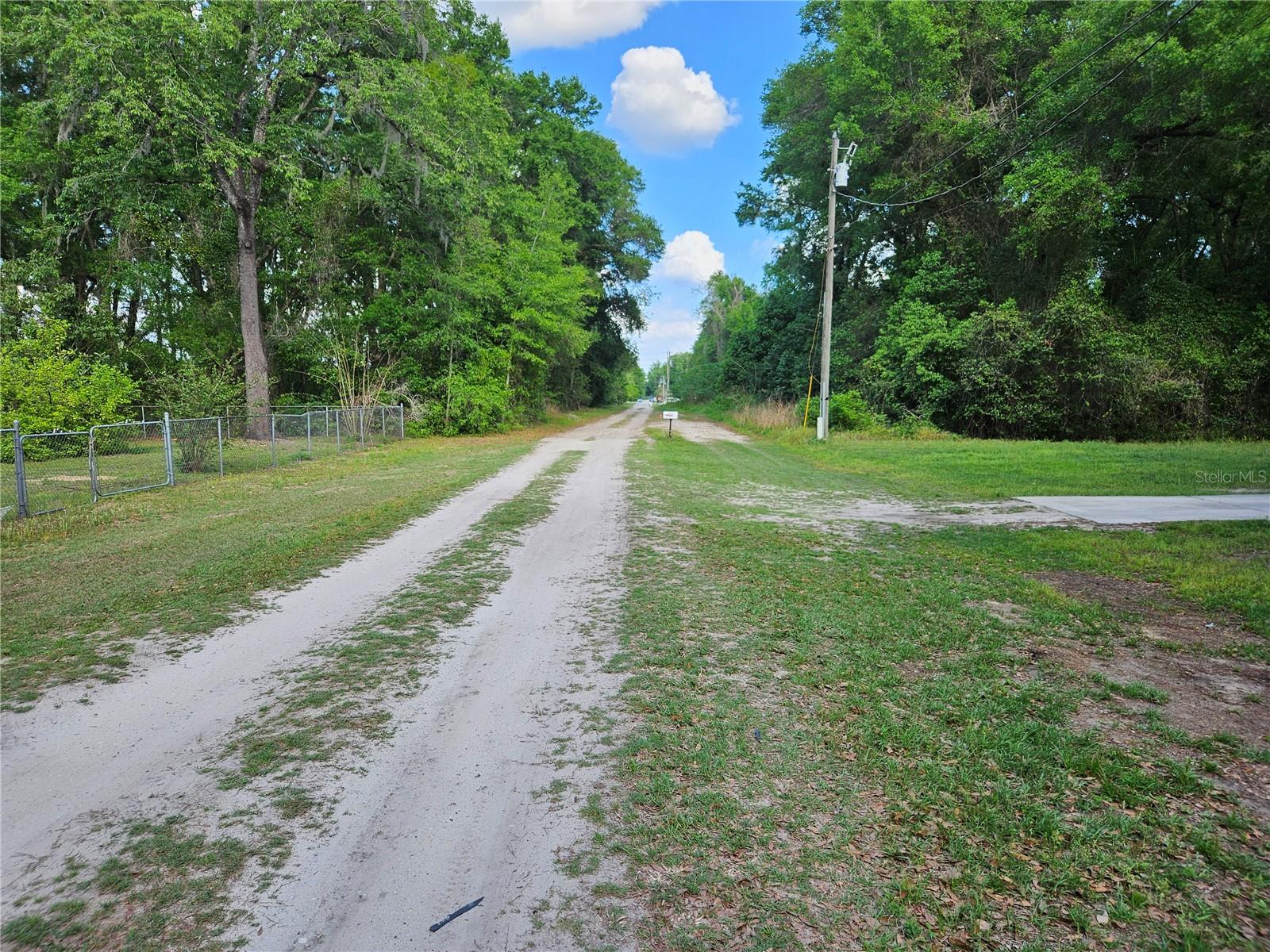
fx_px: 844
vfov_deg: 58.9
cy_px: 476
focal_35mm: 23
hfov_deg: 73.9
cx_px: 635
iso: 25
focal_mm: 5.4
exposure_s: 1/505
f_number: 1.8
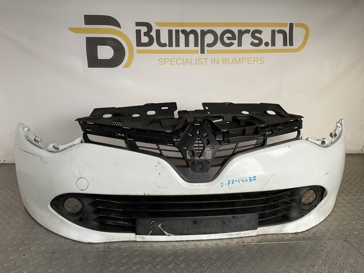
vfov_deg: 48.2
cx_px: 182
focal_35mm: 29
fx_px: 305
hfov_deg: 61.7
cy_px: 136
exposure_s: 1/50
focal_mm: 3
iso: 40
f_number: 1.8
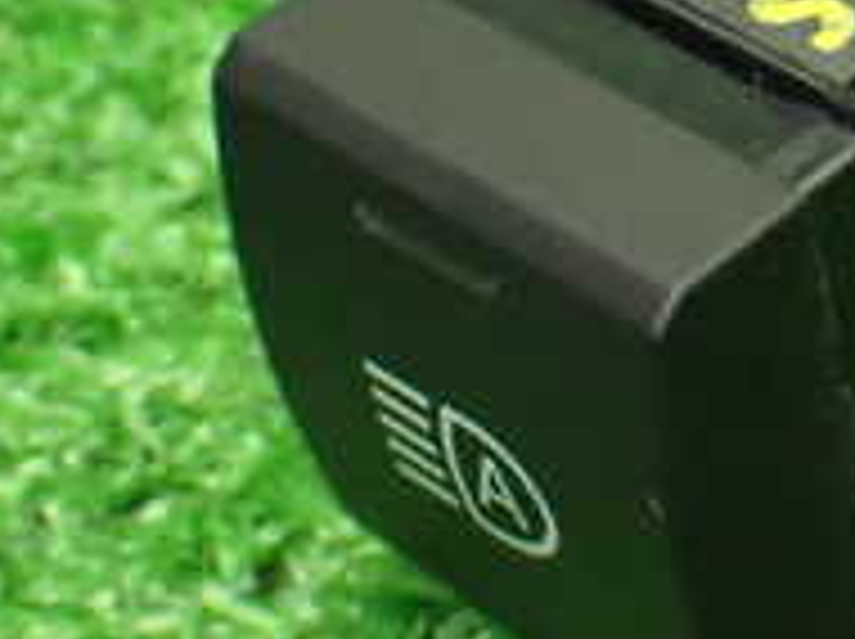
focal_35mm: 212
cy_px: 72
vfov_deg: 7.0
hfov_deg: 9.3
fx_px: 5230
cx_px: 904
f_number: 3.8
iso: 1250
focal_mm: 11.88
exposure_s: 1/60
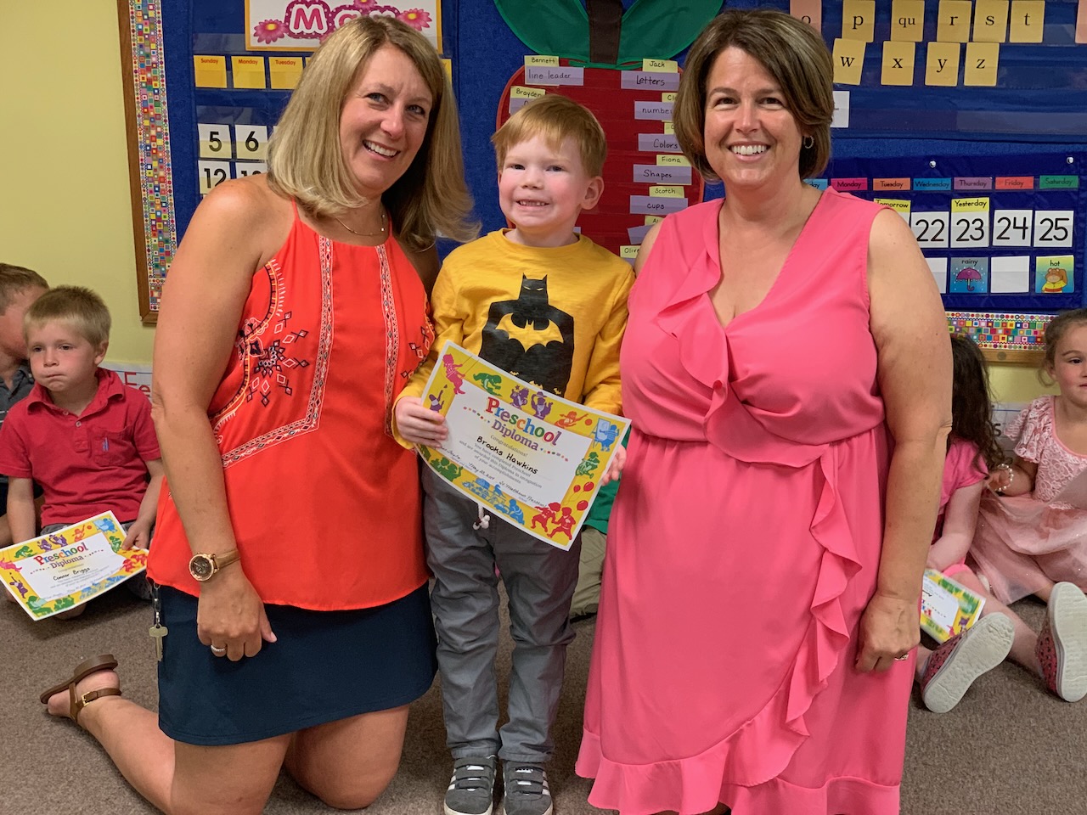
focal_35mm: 52
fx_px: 1633
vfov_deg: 28.0
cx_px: 544
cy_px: 408
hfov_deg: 36.8
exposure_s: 1/60
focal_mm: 6
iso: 200
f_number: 2.4
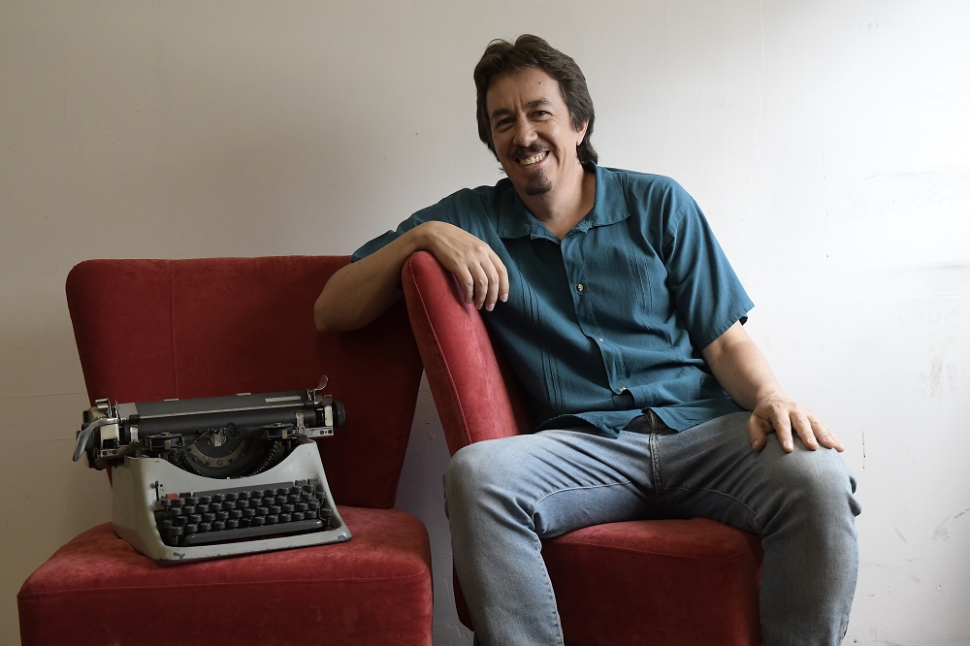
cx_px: 485
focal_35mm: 57
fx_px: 1535
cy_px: 323
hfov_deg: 35.1
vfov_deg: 23.8
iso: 2500
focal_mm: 38
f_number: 5.6
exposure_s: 1/200
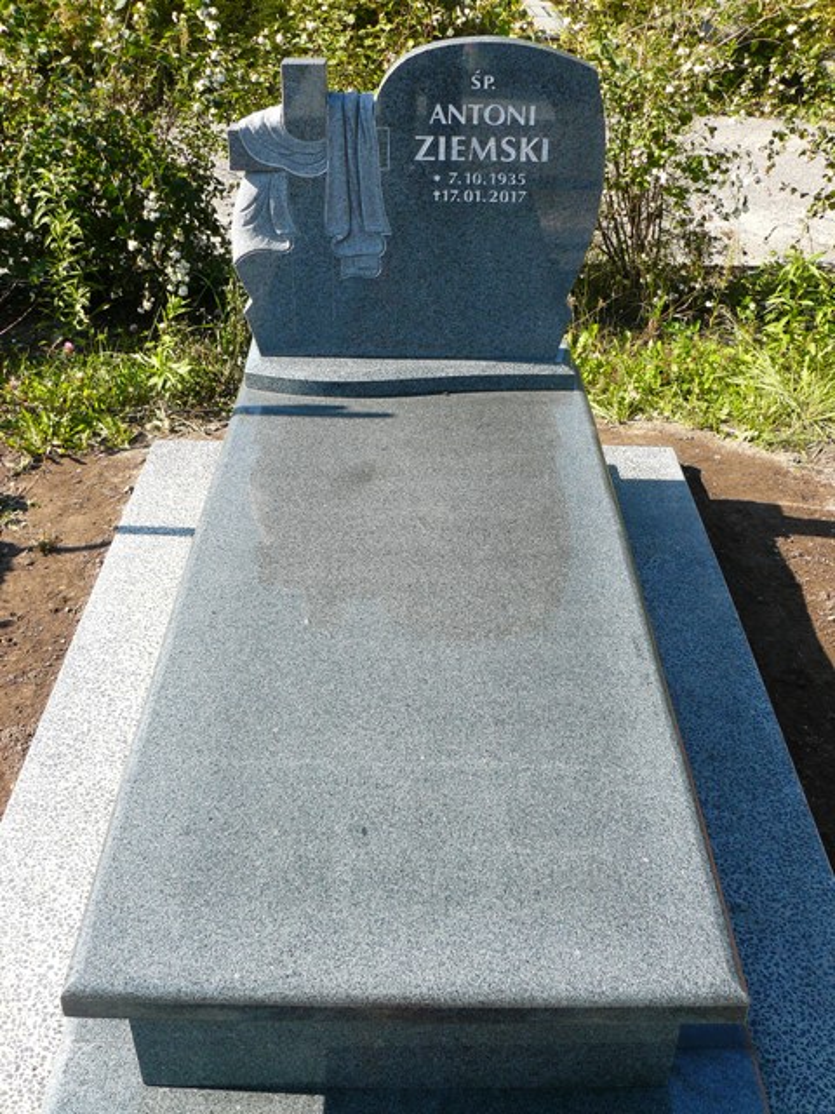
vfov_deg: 51.4
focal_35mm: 36
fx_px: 1158
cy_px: 557
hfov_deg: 39.7
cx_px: 418
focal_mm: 6
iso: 100
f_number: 4.5
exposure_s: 1/200
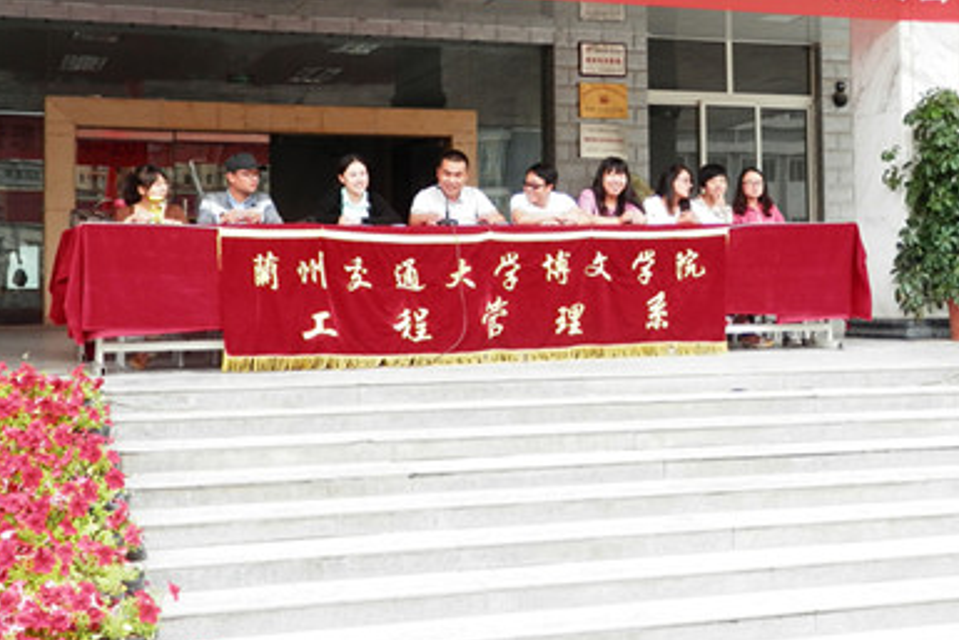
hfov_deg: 39.5
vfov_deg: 26.9
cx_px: 428
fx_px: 1332
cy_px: 223
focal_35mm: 50
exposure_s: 1/100
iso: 80
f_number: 3.6
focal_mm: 6.6
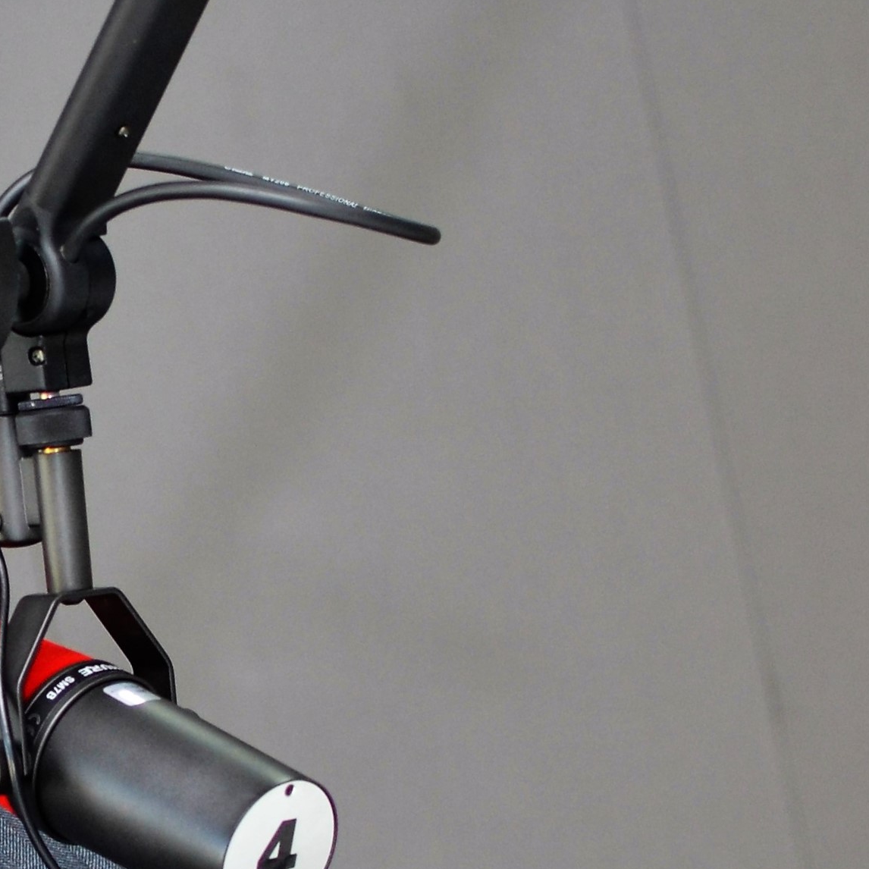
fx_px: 3240
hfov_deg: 14.8
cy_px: 613
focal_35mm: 114
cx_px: -140
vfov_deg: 15.2
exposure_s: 1/200
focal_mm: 35
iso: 400
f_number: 2.8
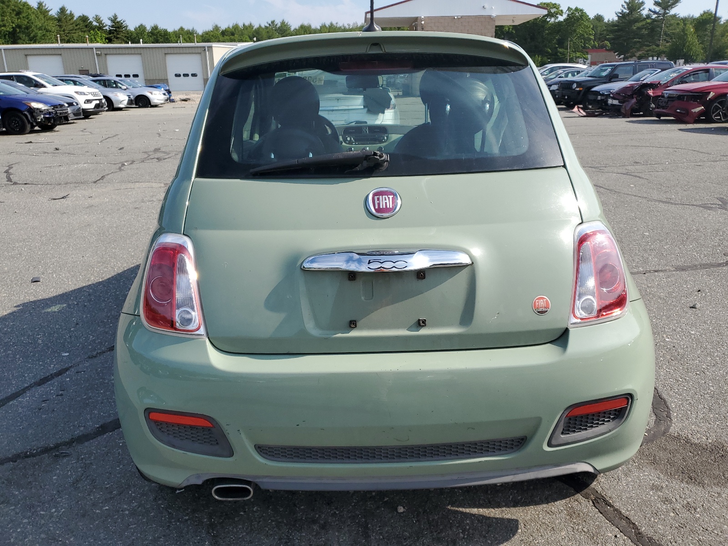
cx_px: 364
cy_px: 273
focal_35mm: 26
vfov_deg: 53.1
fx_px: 547
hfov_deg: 67.3
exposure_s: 1/2500
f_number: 1.5
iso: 50
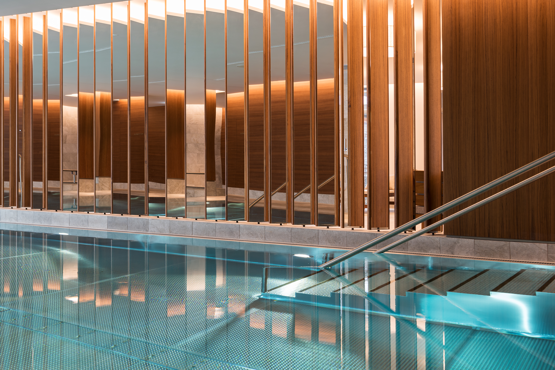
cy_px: 185
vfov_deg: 29.9
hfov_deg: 43.6
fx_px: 694
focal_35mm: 45
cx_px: 278
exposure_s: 1/2.5
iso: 100
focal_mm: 45
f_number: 8
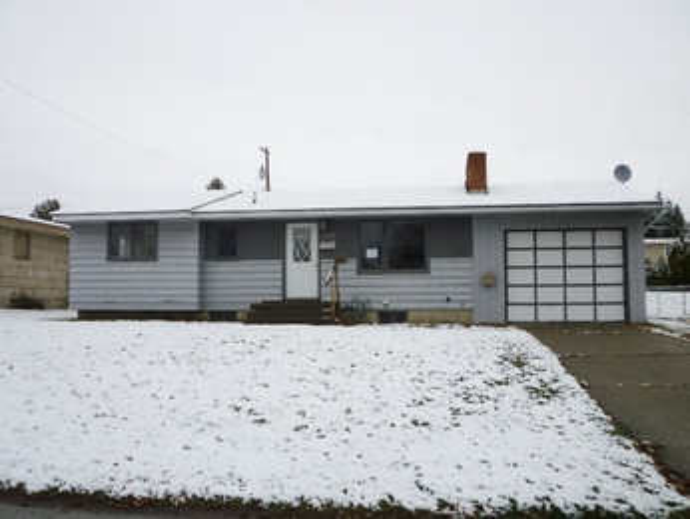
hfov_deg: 61.6
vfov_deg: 48.3
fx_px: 578
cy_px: 260
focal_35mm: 29
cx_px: 345
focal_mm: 5.2
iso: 80
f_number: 3.3
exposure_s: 1/320
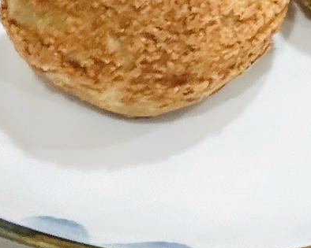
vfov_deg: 11.1
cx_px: 408
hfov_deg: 15.4
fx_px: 1095
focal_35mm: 119
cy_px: -328
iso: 200
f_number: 1.9
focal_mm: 2.69
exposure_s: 1/60
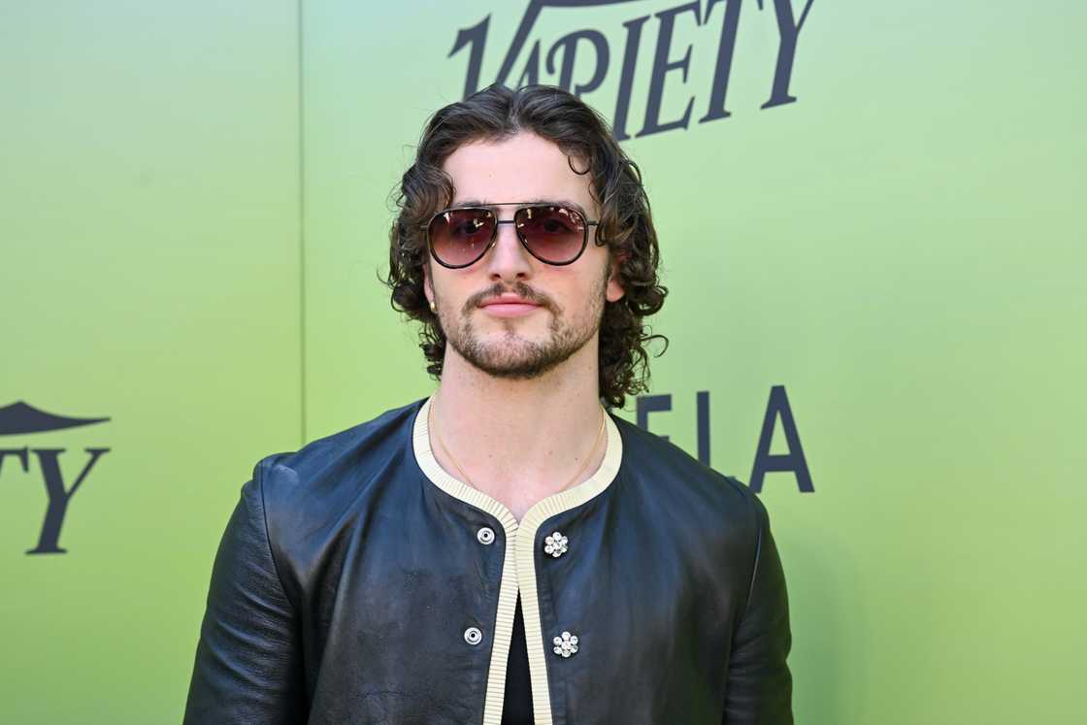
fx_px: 2114
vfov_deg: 19.5
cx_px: 544
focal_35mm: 70
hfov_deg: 28.8
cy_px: 362
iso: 1000
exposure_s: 1/500
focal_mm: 70
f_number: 5.6
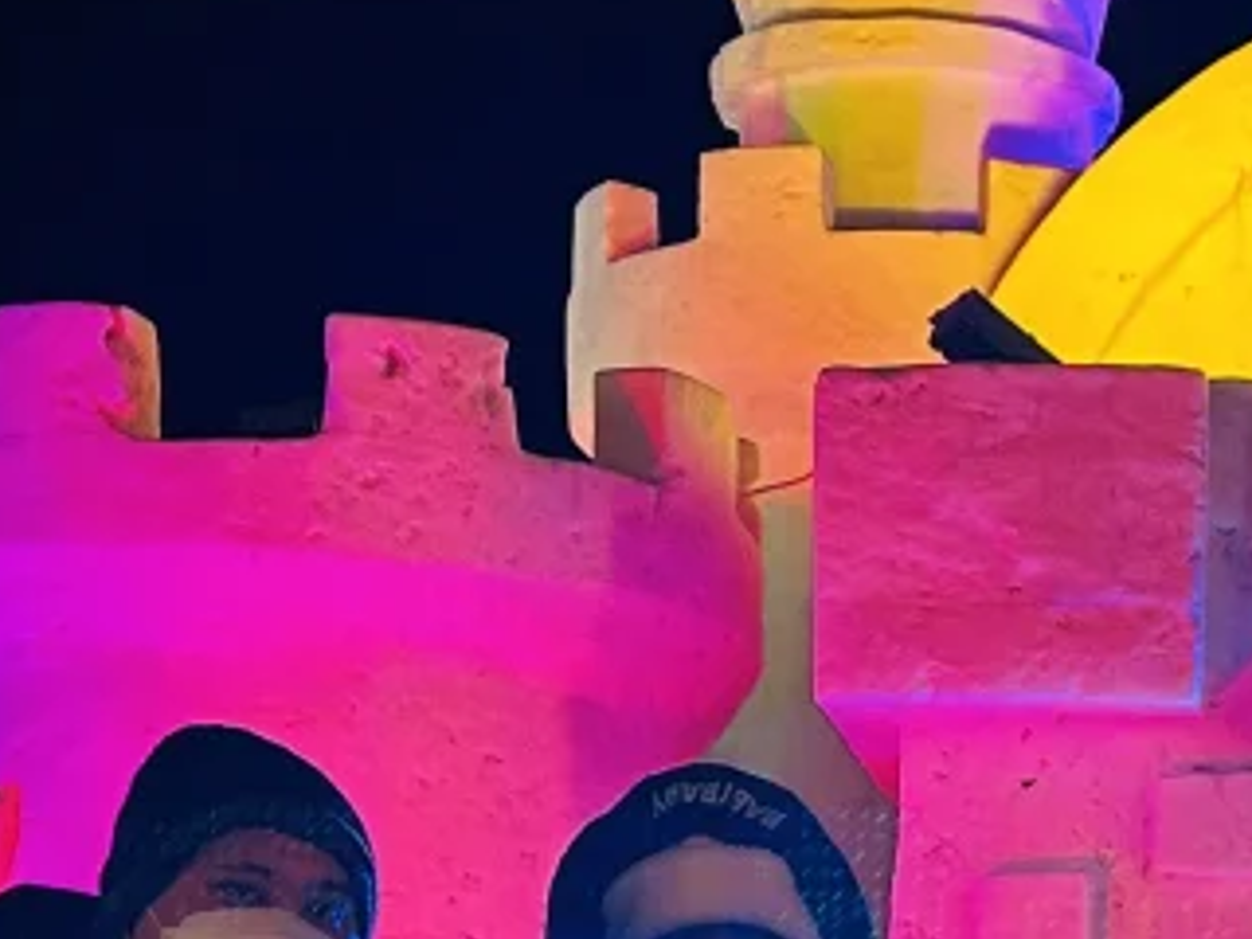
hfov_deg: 16.5
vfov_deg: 12.2
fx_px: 4232
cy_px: 1303
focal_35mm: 117
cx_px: 1272
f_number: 1.5
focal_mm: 5.7
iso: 125
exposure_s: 1/50
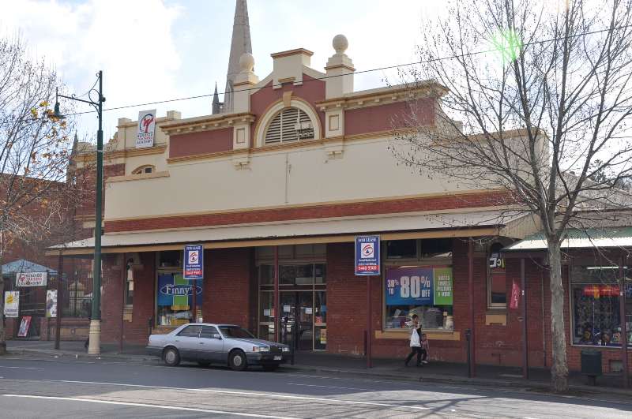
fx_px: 920
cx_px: 316
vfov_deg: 25.7
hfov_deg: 37.9
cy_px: 210
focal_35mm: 52
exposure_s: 1/200
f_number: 10
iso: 200
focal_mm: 35
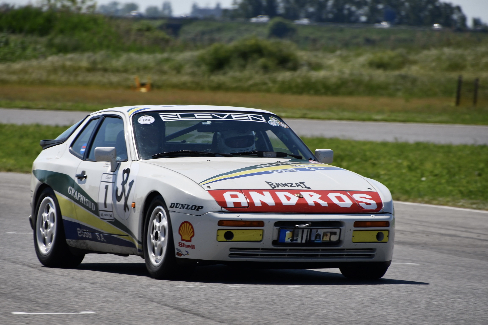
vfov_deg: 2.8
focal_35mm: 495
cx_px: 244
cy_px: 162
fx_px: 6709
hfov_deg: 4.2
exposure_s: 1/500
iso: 100
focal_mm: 330
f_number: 8
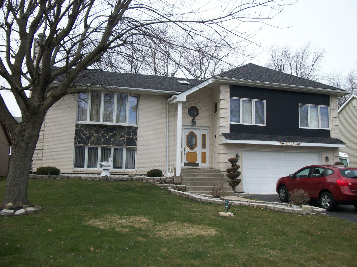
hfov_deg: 56.8
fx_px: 330
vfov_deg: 44.2
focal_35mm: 32
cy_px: 134
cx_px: 178
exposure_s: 1/125
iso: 80
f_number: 8.8
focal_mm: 5.7
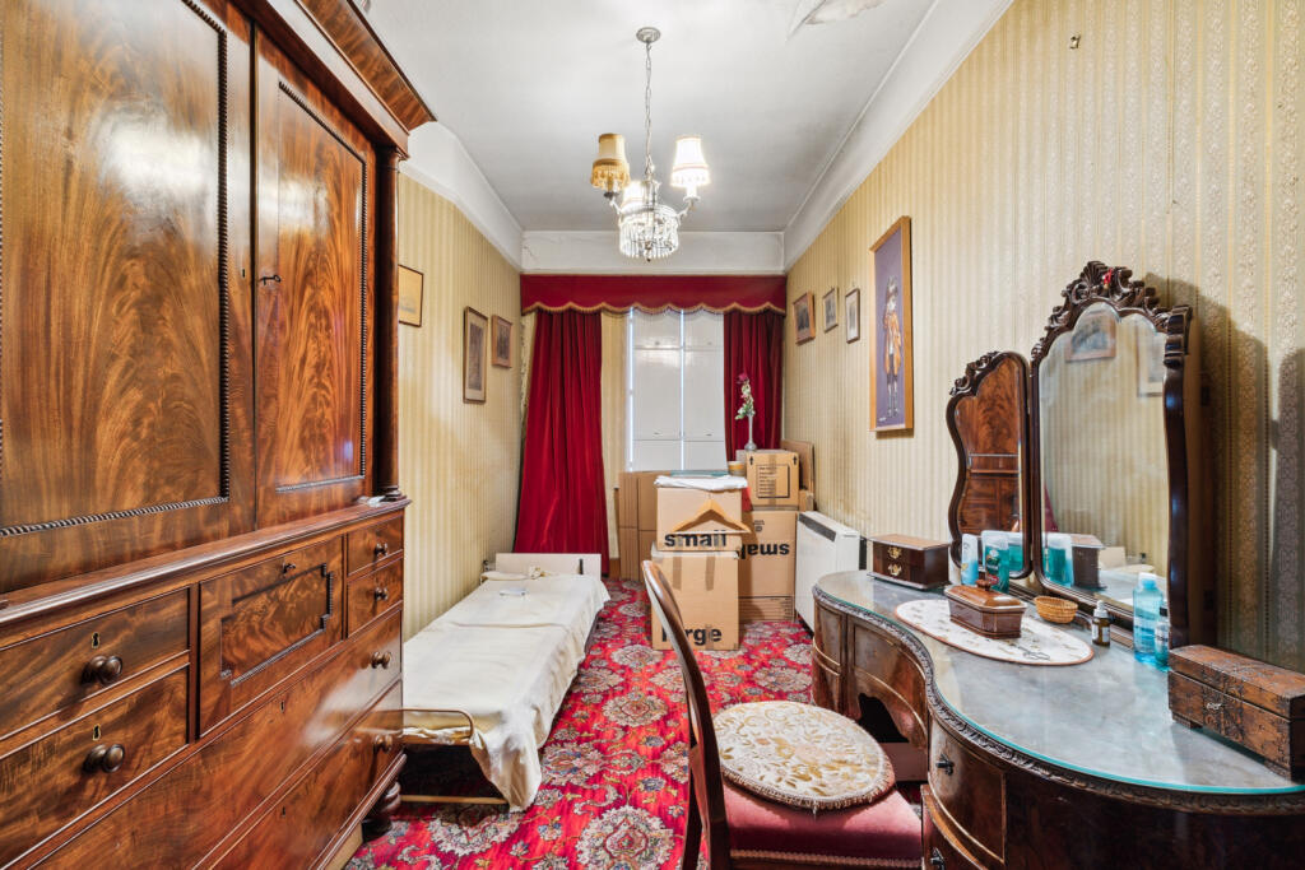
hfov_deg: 96.7
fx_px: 580
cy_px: 435
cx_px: 652
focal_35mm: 16
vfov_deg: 73.8
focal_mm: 16
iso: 1600
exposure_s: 1/5
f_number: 9
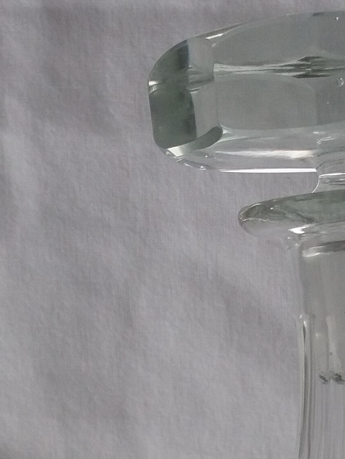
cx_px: 383
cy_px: 741
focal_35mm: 102
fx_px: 1355
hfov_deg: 14.2
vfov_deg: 16.9
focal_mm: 3.7
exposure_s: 1/226
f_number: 1.9
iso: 64
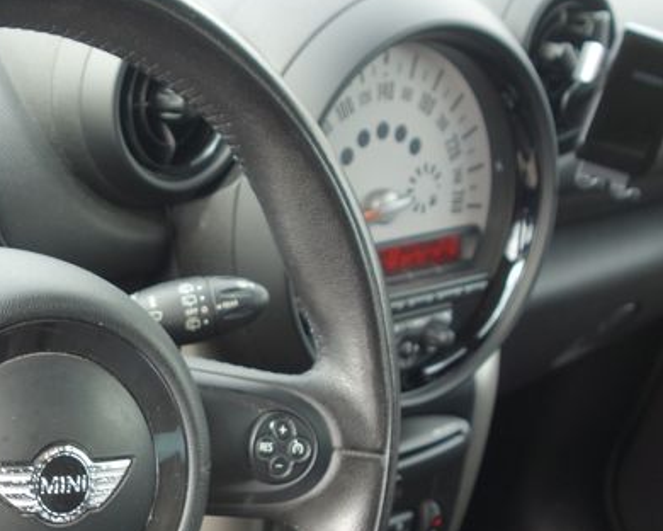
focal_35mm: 69
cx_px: 39
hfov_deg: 26.4
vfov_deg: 22.0
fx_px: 1354
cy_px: 399
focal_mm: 10.4
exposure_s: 1/100
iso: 125
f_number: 2.5
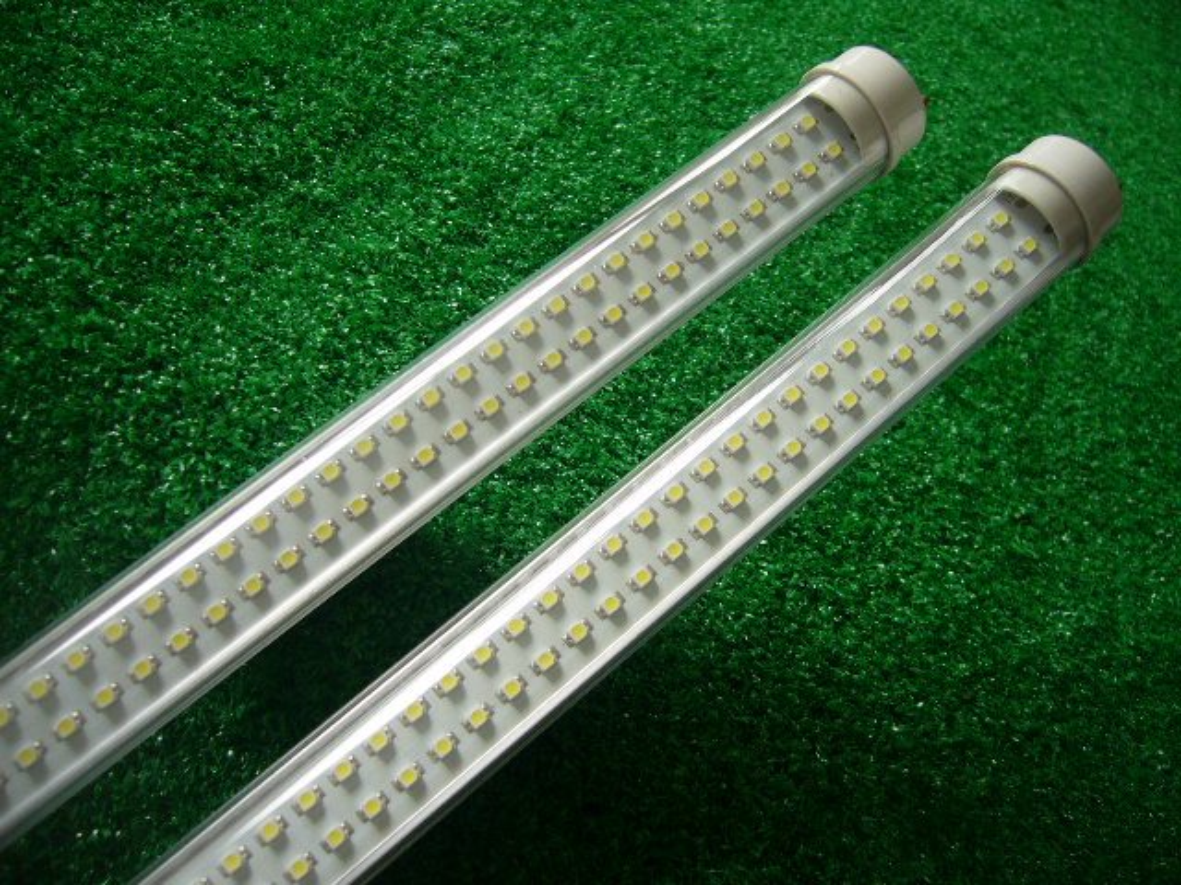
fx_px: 1194
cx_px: 590
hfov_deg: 52.6
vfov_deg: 40.7
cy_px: 442
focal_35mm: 35
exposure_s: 1/100
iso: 80
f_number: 2.8
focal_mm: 5.8
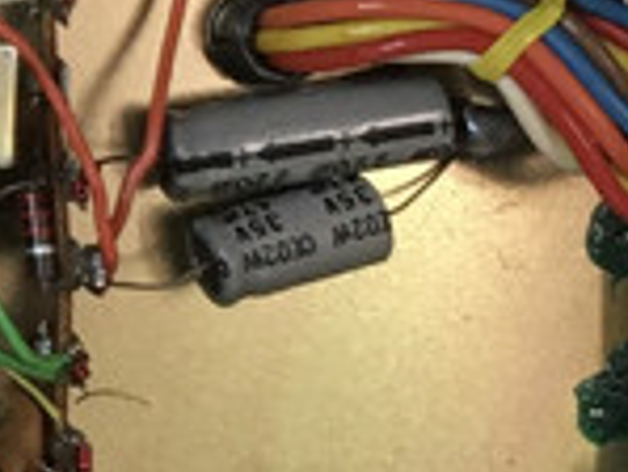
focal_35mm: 208
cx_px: -799
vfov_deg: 7.1
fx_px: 3777
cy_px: -55
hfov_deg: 8.8
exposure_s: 1/33
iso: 50
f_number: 2.2
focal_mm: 4.15
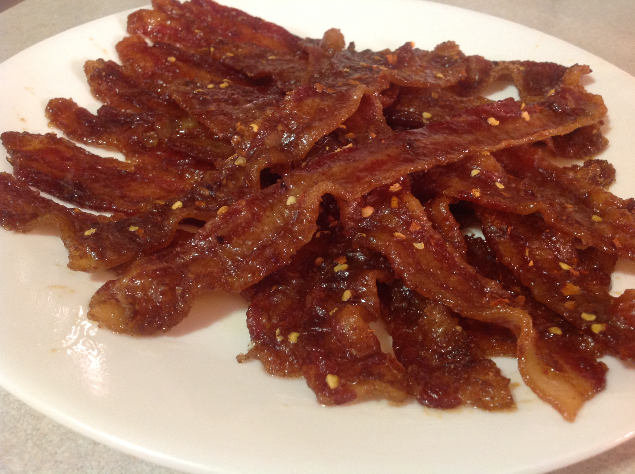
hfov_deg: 52.7
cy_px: 237
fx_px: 641
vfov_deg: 40.6
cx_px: 318
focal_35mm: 35
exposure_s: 1/15
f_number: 2.4
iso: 200
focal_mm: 4.28
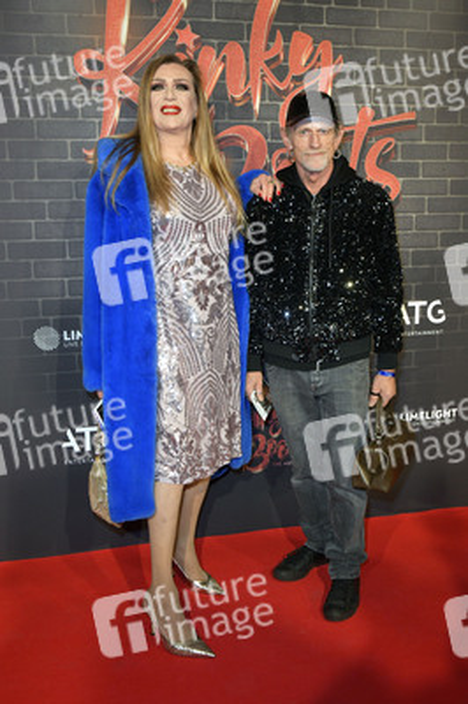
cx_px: 234
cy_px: 352
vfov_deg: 58.8
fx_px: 625
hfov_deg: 41.0
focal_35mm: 32
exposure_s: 1/250
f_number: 7.1
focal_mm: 32
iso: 1600
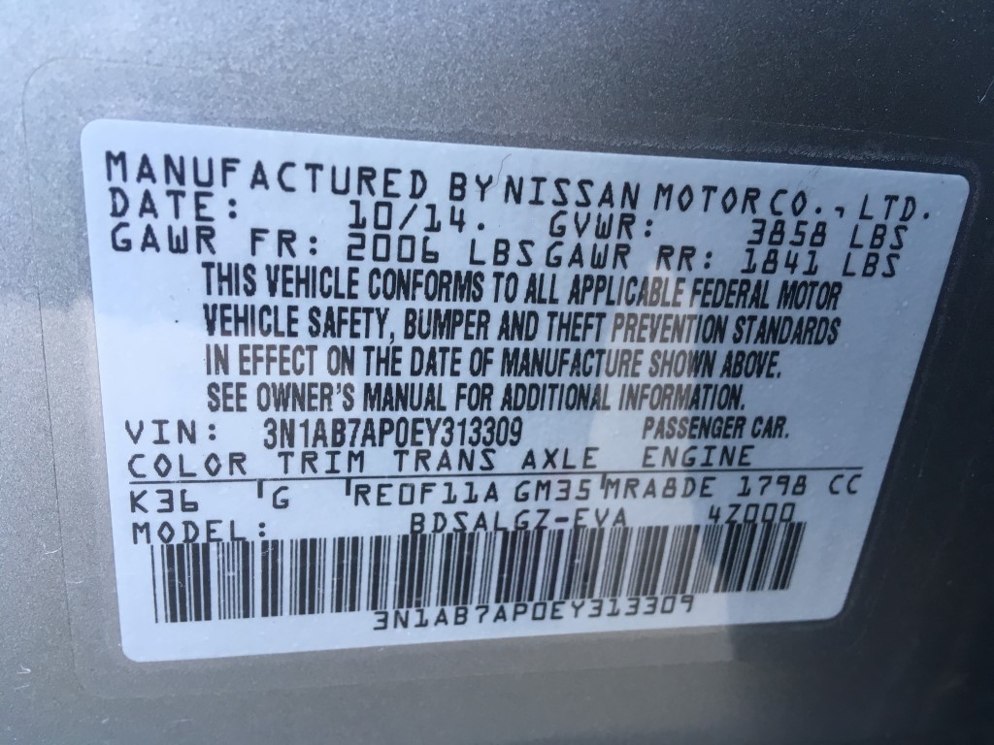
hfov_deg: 61.7
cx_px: 497
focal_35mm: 29
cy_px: 372
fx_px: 833
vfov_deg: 48.2
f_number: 2.2
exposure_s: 1/30
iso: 25
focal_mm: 4.15
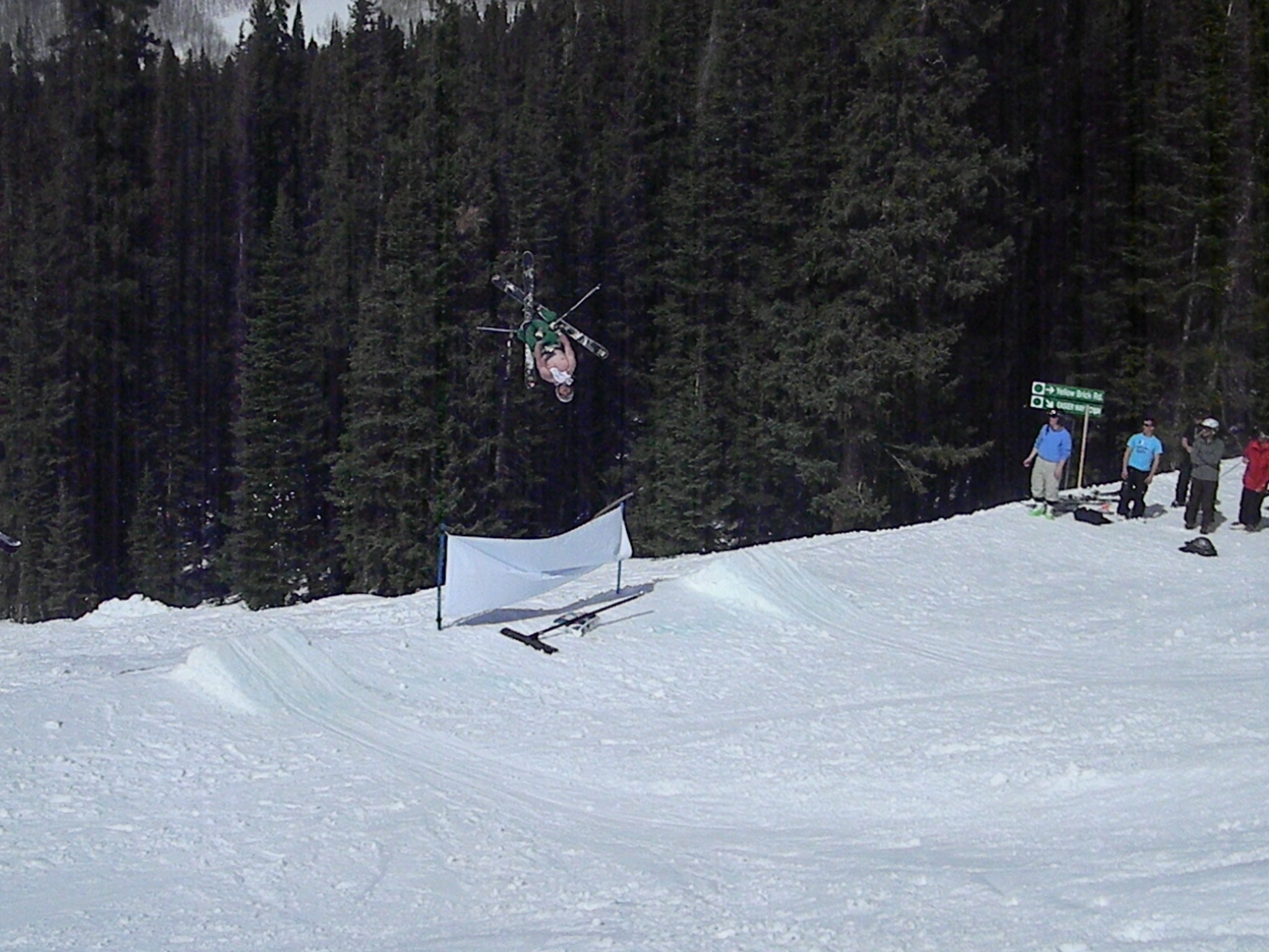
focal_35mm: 47
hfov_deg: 40.4
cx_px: 634
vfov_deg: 30.9
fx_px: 1723
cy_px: 476
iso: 708
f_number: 7.8
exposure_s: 1/5714
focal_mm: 8.6
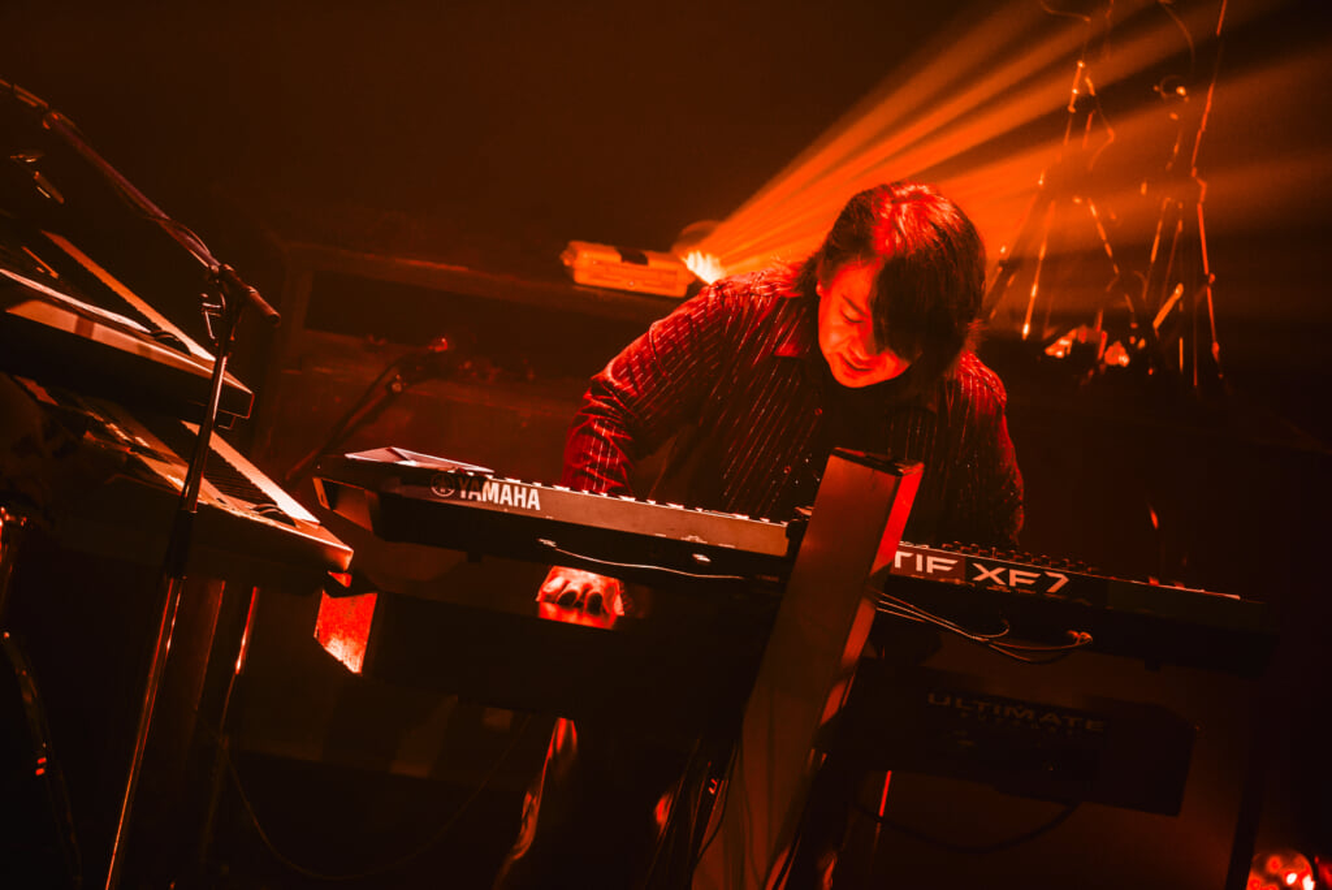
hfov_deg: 6.2
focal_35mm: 330
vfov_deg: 4.2
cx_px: 666
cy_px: 445
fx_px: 12216
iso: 1250
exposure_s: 1/400
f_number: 5.6
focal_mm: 330
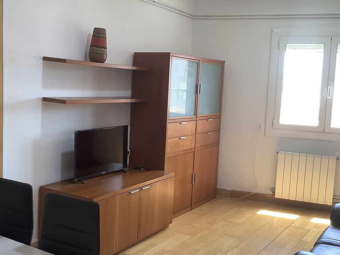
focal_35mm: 42
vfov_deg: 34.3
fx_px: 413
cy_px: 121
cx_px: 160
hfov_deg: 44.8
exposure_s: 1/60
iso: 50
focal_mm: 3.3
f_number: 2.4
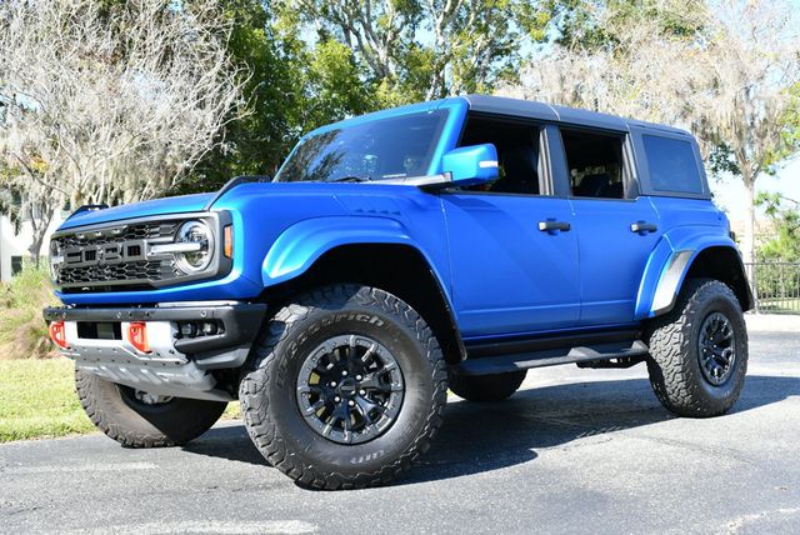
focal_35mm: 46
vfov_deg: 29.3
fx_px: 1023
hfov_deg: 42.7
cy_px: 268
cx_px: 400
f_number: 5.6
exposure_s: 1/250
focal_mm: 23
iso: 200
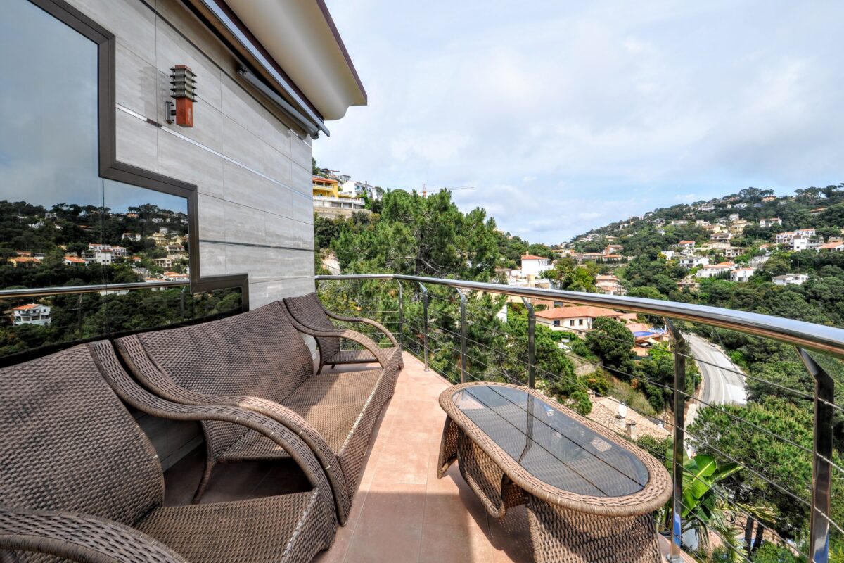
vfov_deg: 77.3
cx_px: 422
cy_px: 282
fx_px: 352
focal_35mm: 15
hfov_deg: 100.4
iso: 200
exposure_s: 1/320
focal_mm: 10
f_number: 9
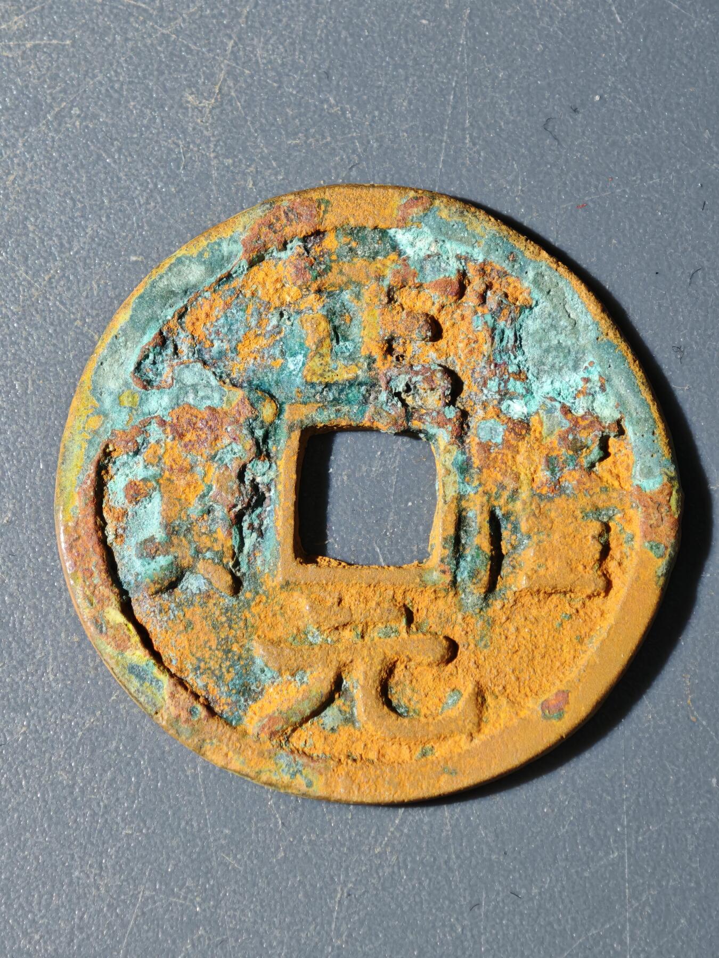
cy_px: 479
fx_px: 2936
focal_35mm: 106
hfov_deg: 14.0
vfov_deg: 18.5
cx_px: 360
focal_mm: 9
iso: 320
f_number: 2
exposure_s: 1/100
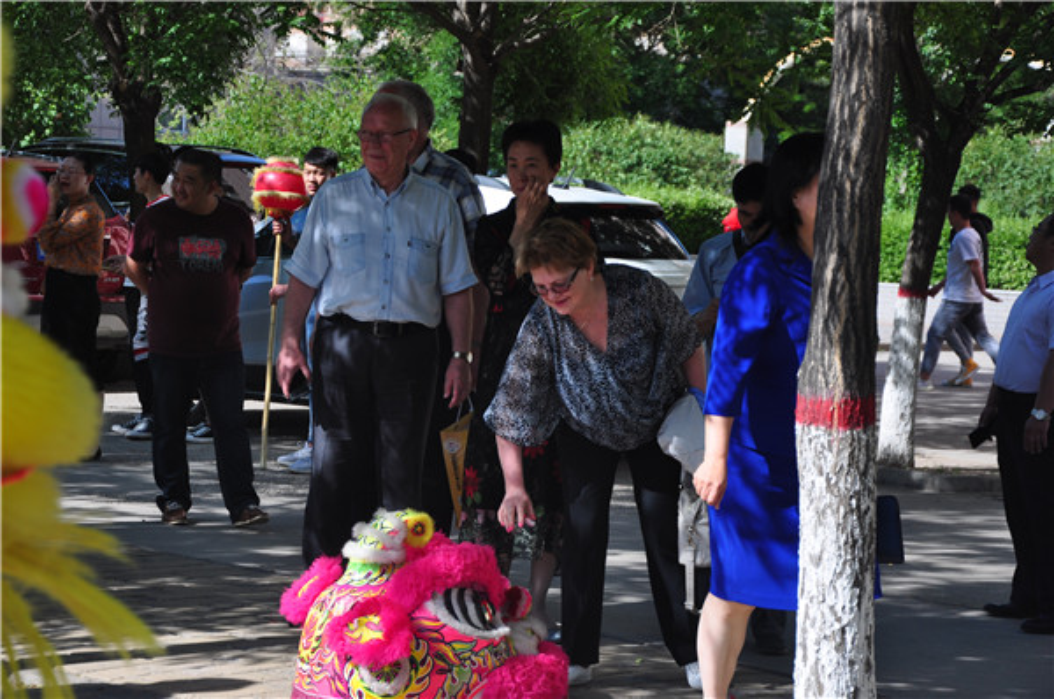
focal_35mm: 99
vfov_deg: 13.8
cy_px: 350
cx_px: 527
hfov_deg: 20.6
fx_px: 2894
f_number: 5.3
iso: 200
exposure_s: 1/500
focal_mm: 66
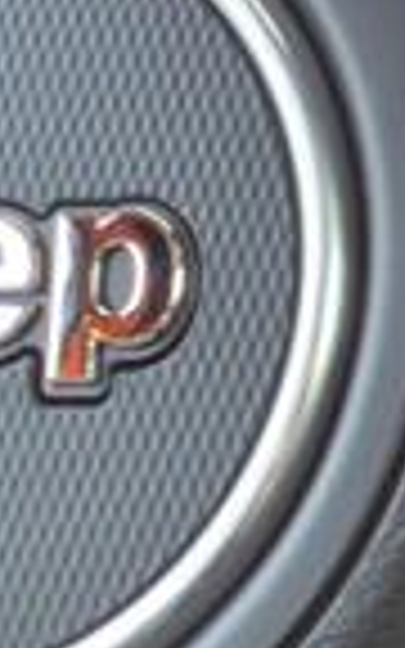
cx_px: 1246
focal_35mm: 127
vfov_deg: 16.4
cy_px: 306
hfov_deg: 8.5
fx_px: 2243
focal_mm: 3.58
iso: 50
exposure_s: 1/60.2
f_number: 1.9
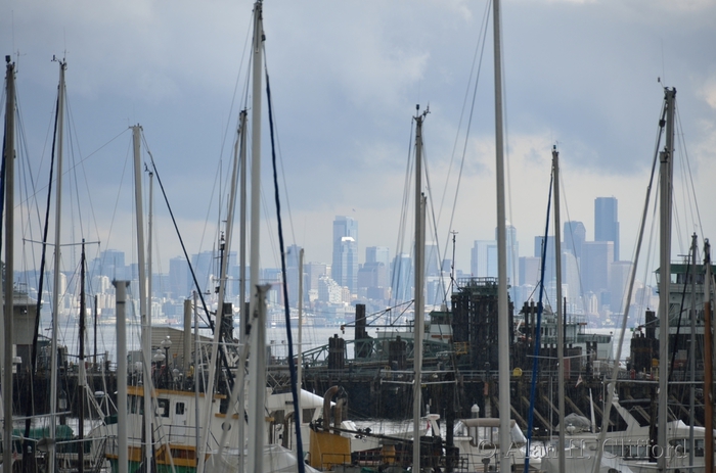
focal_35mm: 300
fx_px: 5952
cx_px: 358
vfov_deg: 4.6
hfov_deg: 6.9
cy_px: 236
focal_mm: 200
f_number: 5.6
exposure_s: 1/320
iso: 100
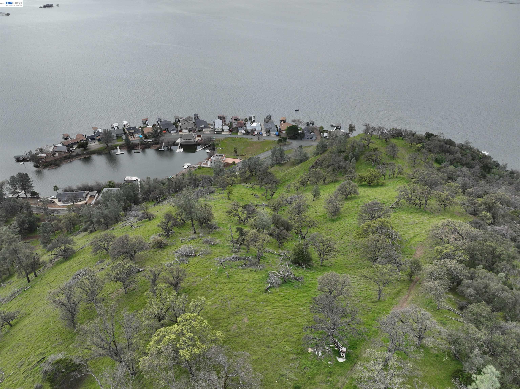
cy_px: 194
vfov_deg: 56.8
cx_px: 260
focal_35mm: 24
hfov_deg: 71.6
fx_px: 360
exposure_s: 1/2000
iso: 170
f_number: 2.8
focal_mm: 12.29
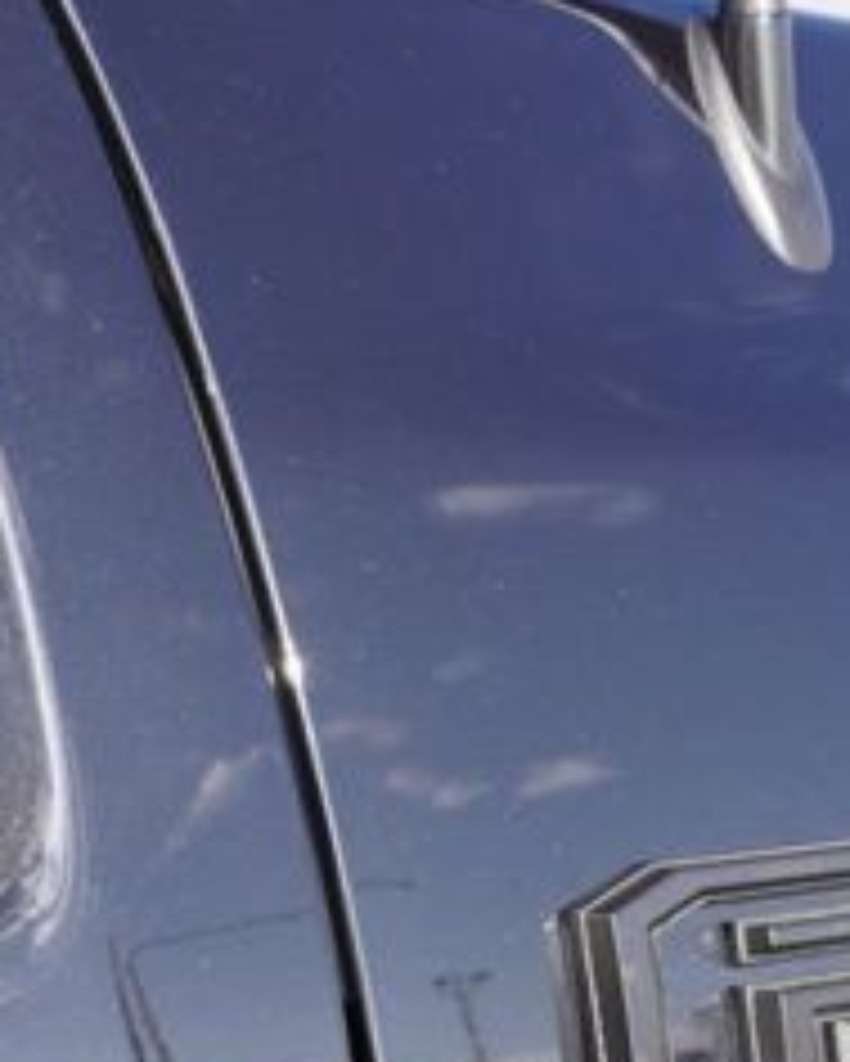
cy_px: 1228
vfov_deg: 17.7
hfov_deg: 14.4
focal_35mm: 104
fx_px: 3270
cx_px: 971
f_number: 6.3
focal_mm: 17
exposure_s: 1/160
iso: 100
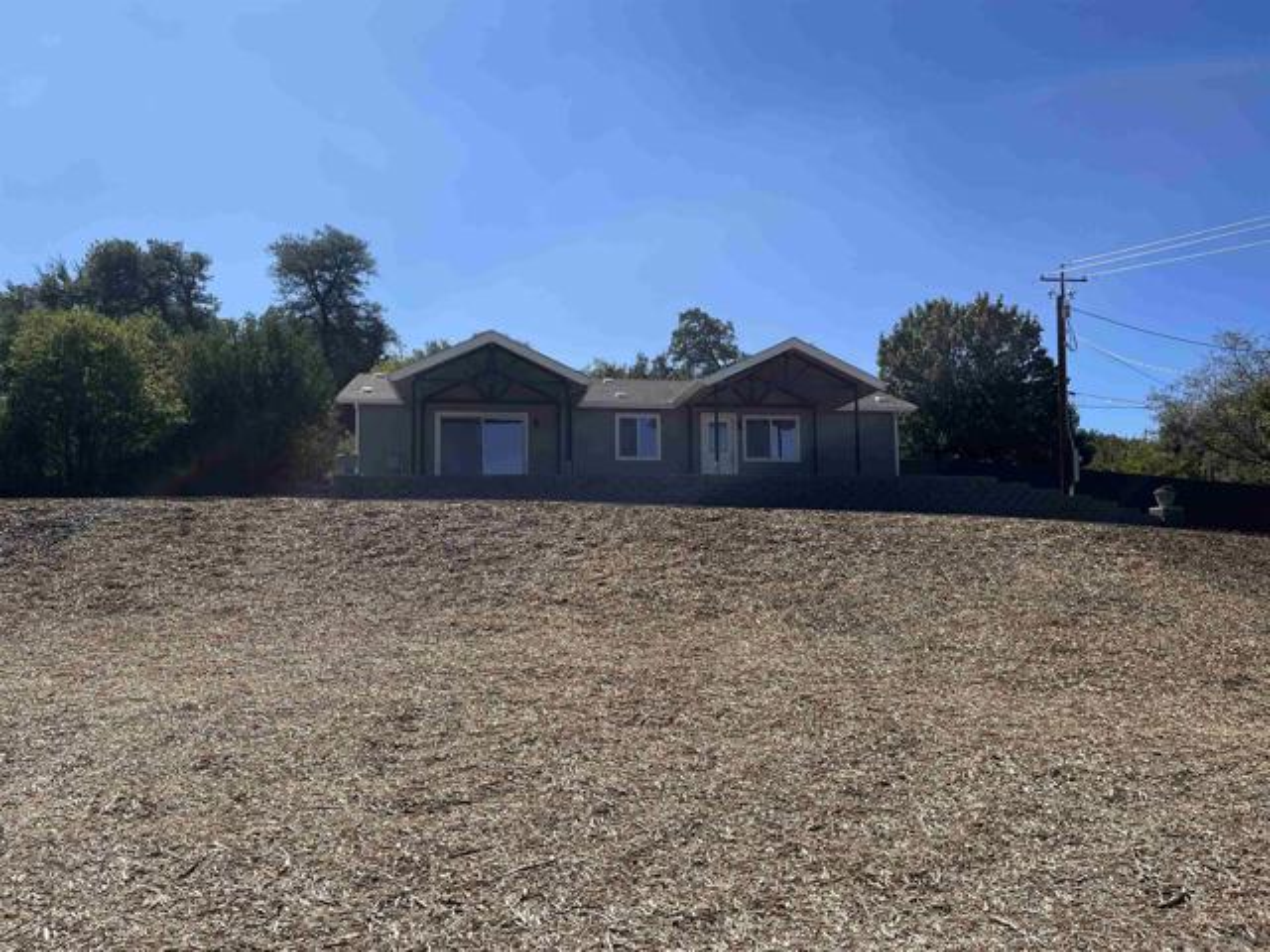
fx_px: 954
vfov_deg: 53.1
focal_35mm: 26
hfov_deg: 67.3
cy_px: 476
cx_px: 635
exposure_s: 1/4651
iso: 50
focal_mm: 5.1
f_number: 1.6
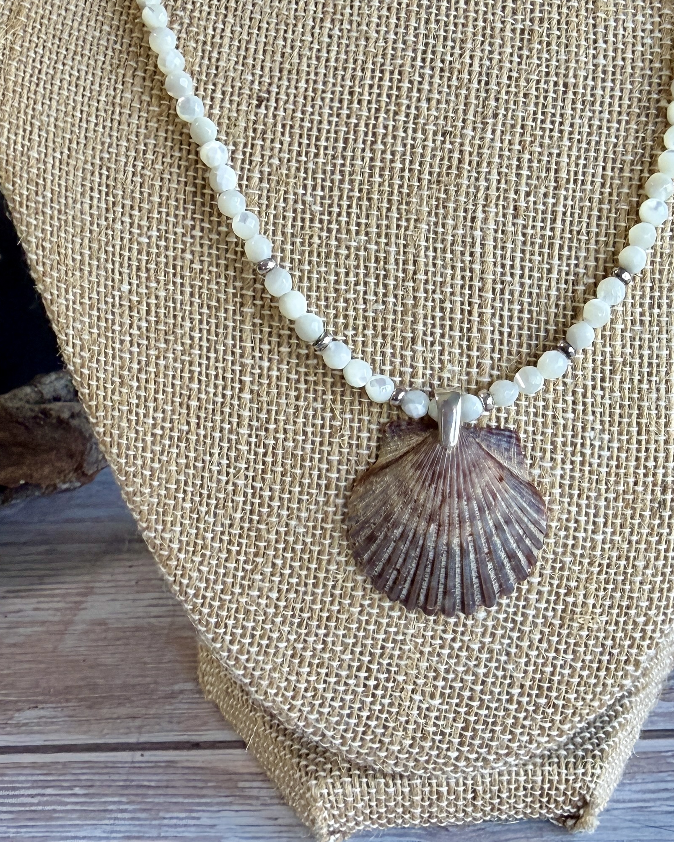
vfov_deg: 38.0
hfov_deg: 32.0
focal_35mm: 47
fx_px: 1172
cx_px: 386
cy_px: 162
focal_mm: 2.22
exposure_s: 1/120
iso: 160
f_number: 2.2
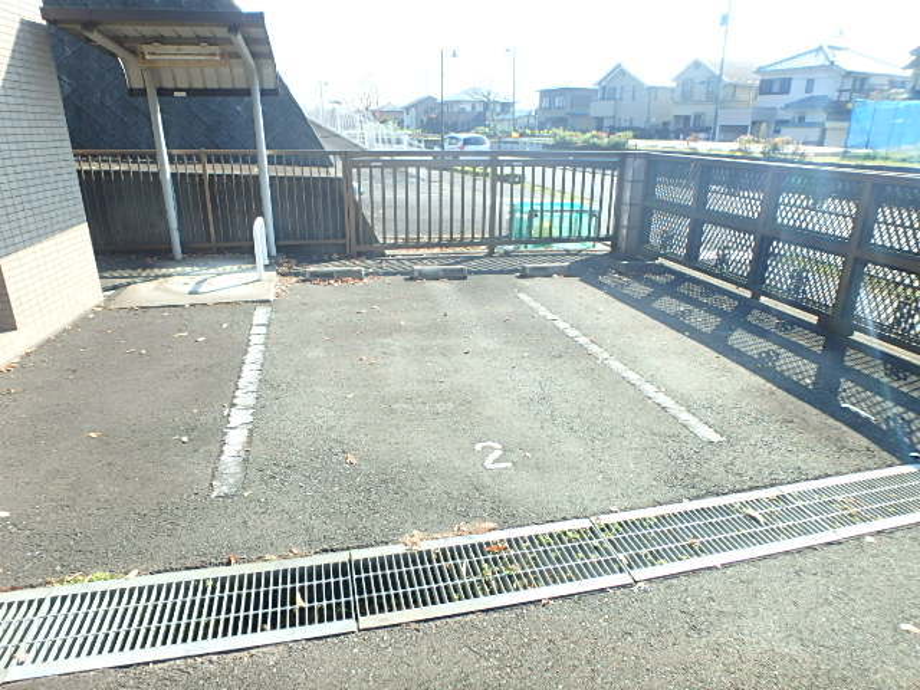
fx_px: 558
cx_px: 460
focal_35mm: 21
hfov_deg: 79.0
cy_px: 345
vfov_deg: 63.4
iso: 125
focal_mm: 3.7
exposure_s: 1/320
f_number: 3.5
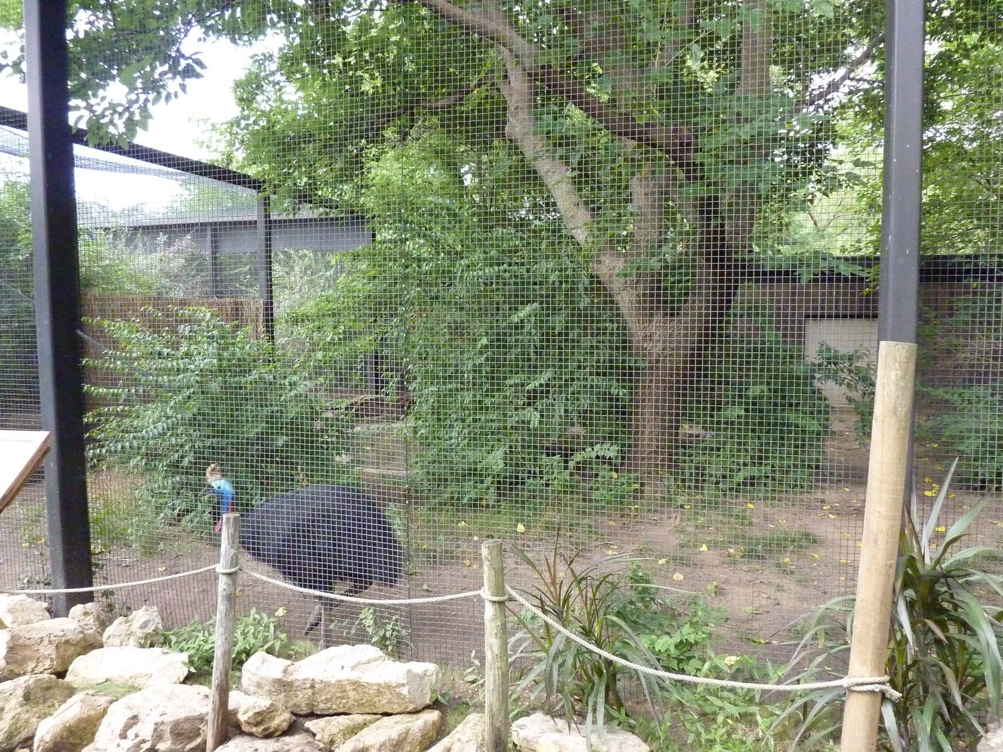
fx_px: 724
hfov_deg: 69.4
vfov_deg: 54.9
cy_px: 376
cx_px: 502
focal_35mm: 25
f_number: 3.3
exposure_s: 1/500
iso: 800
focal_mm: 4.1
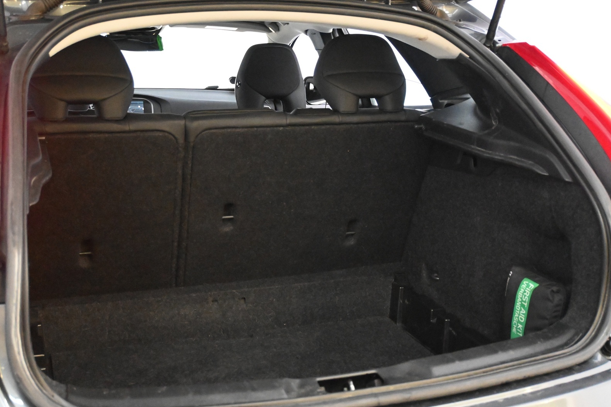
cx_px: 300
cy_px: 207
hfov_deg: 42.7
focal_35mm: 46
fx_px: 781
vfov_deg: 29.2
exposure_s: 1/50
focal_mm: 30
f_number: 4.8
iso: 10000
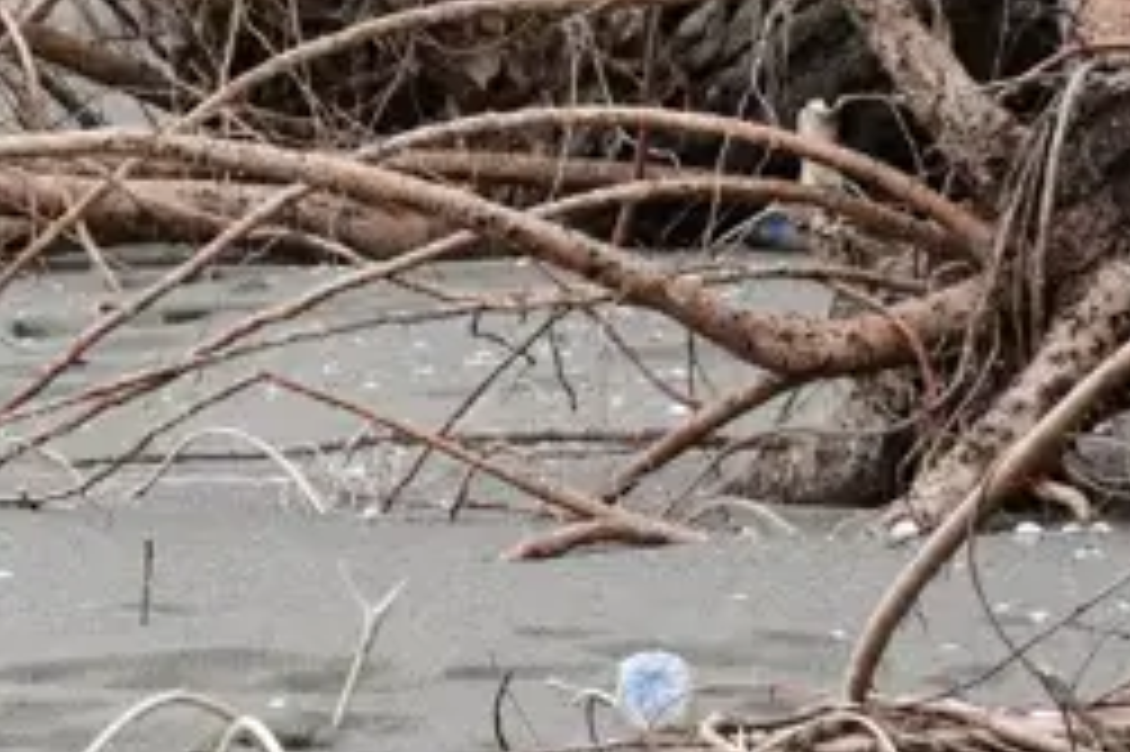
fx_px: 12327
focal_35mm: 393
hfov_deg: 5.2
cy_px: -441
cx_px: -455
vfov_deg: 3.5
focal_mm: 75
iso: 640
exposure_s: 1/160
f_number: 8
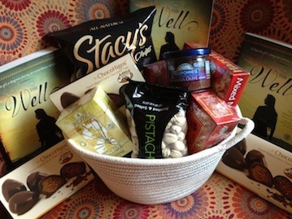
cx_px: 159
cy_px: 108
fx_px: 329
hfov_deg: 47.8
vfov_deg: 36.8
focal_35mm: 39
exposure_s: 1/20
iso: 250
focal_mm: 4.28
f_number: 2.4
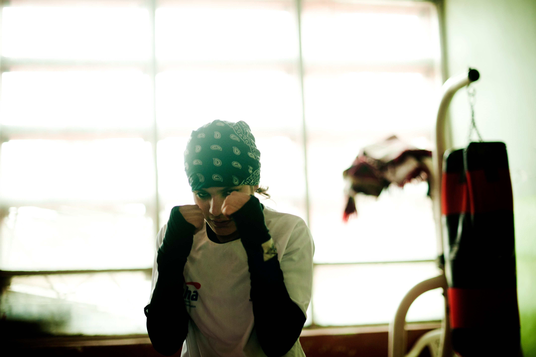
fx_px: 744
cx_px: 268
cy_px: 178
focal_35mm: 50
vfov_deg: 27.0
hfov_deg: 39.6
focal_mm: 50
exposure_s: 1/320
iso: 800
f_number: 1.8
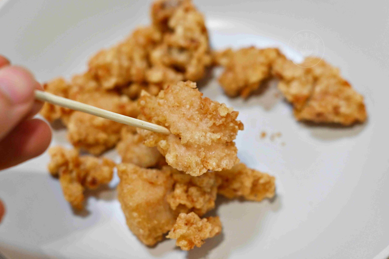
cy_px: 130
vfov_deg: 18.2
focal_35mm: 75
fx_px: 810
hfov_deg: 27.0
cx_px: 194
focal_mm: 50
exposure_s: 1/200
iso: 560
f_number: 3.2
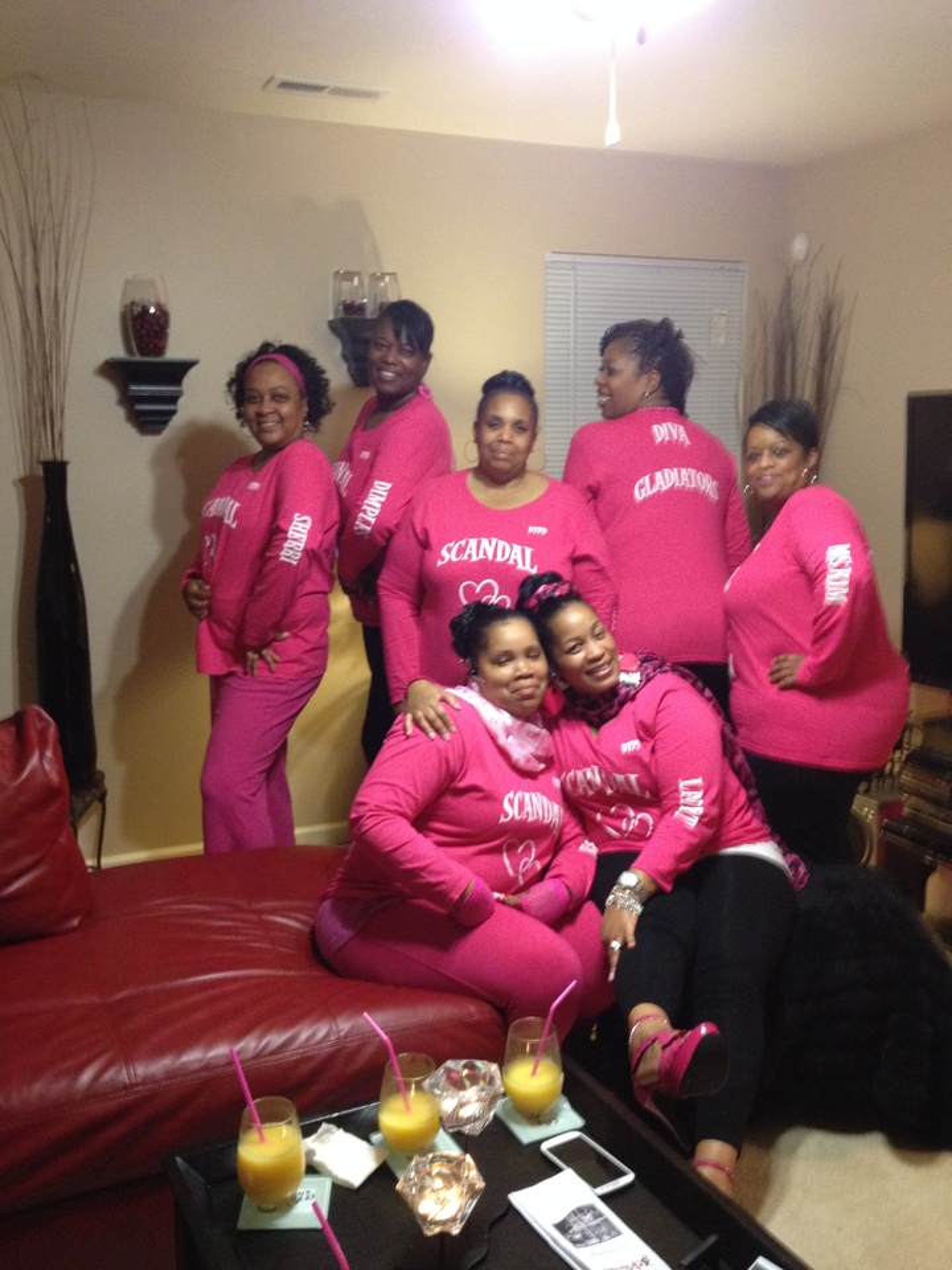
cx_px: 476
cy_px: 635
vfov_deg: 52.6
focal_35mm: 35
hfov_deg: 40.7
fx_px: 1283
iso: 320
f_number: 2.4
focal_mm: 4.28
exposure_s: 1/20
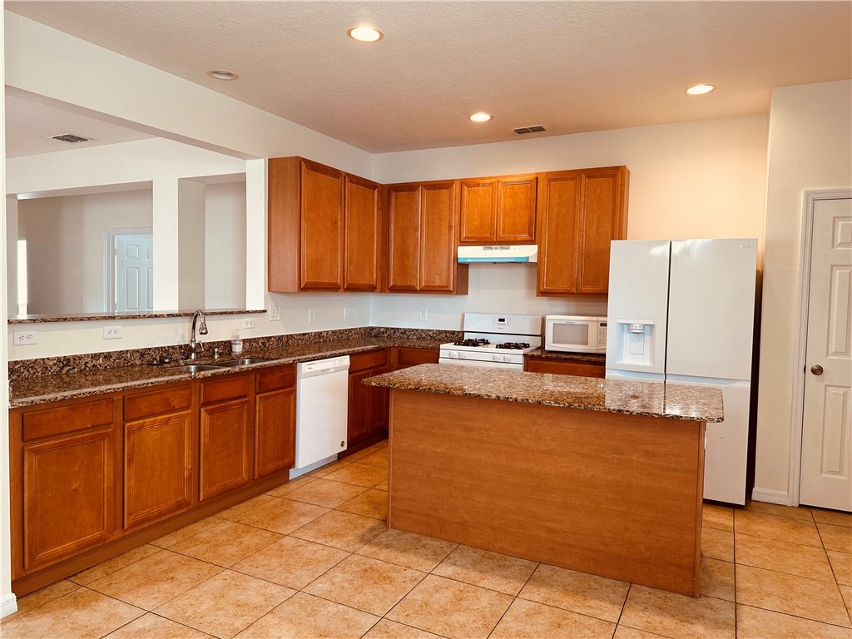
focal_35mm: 24
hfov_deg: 71.6
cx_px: 426
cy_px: 320
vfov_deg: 56.8
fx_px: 591
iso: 160
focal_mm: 6.86
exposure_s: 1/60
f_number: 1.78
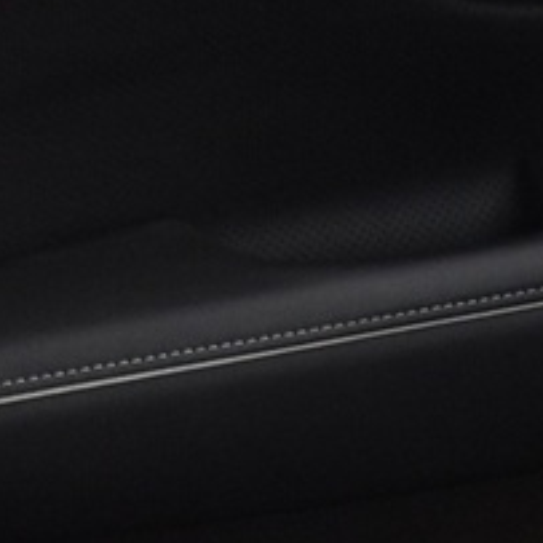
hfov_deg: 7.1
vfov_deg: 7.8
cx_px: 1551
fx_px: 3975
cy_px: 428
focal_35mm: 224
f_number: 5
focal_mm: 22
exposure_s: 1/8
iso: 1250
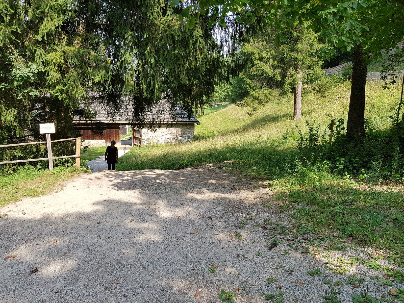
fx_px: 303
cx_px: 202
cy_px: 152
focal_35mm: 26
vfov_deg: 53.1
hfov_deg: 67.3
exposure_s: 1/652
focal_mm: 4.2
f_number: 1.7
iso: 50
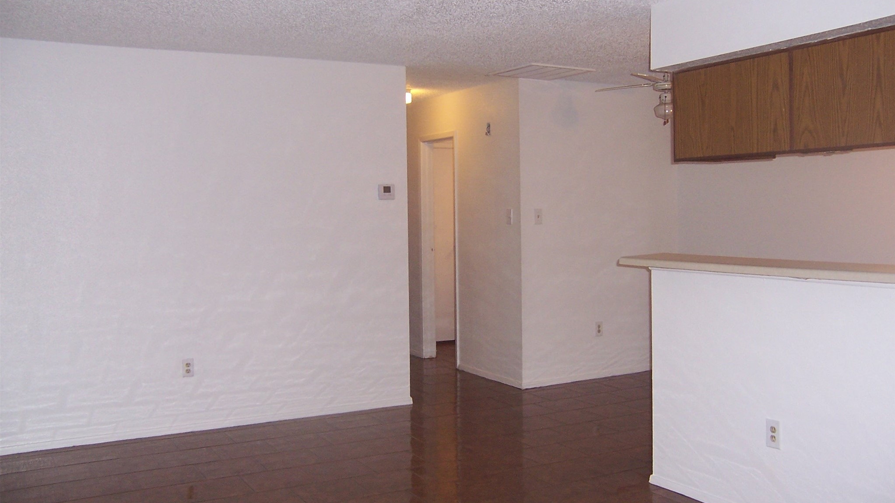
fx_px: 854
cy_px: 223
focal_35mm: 36
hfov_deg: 55.3
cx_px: 448
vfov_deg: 32.8
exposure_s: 1/60
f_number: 2.8
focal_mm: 5.5
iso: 140
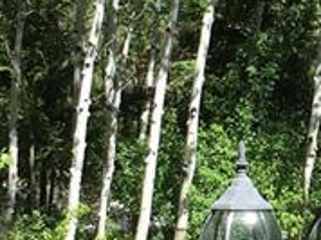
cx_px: 371
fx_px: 1547
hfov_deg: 11.6
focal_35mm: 167
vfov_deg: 8.9
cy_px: 133
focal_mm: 4.15
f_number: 2.2
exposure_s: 1/810
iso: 25
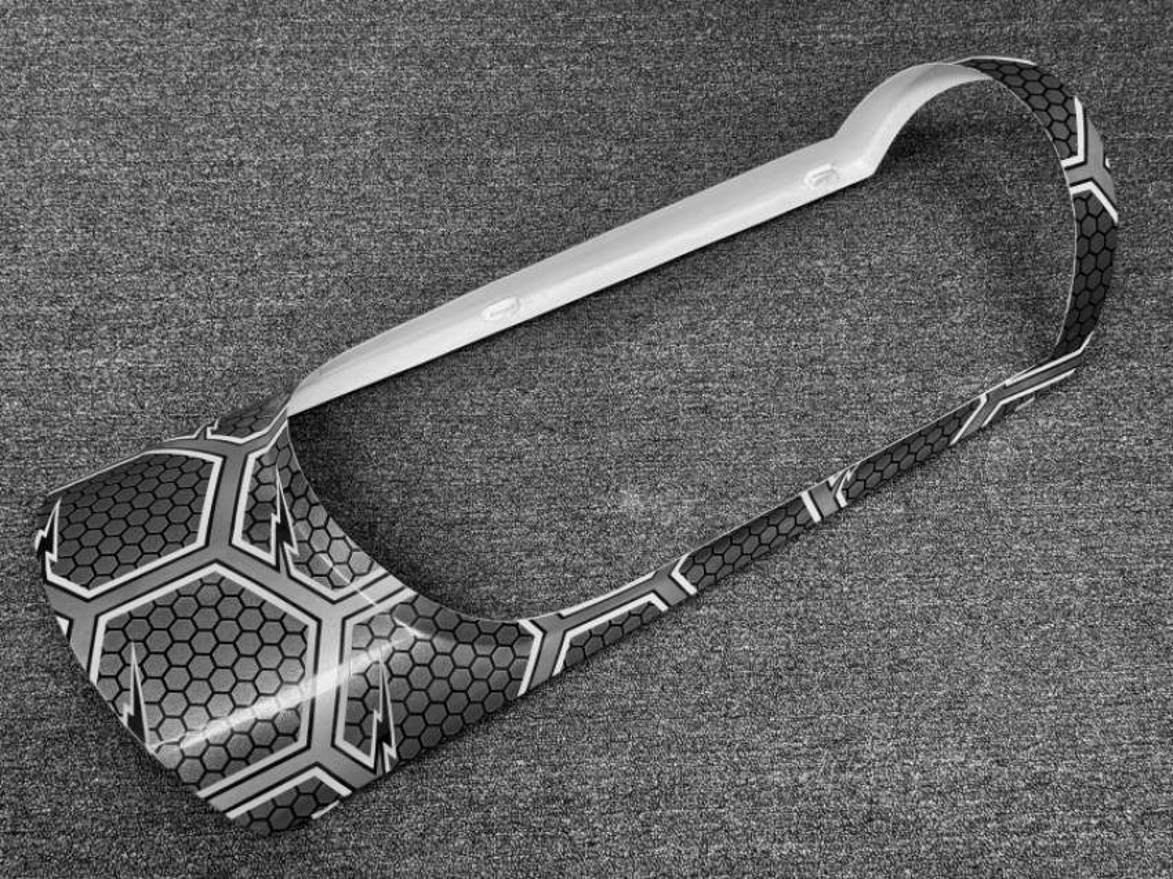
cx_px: 586
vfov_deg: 30.3
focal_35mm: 48
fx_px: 1626
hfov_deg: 39.7
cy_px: 440
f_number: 1.78
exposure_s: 1/60
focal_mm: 6.76
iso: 125
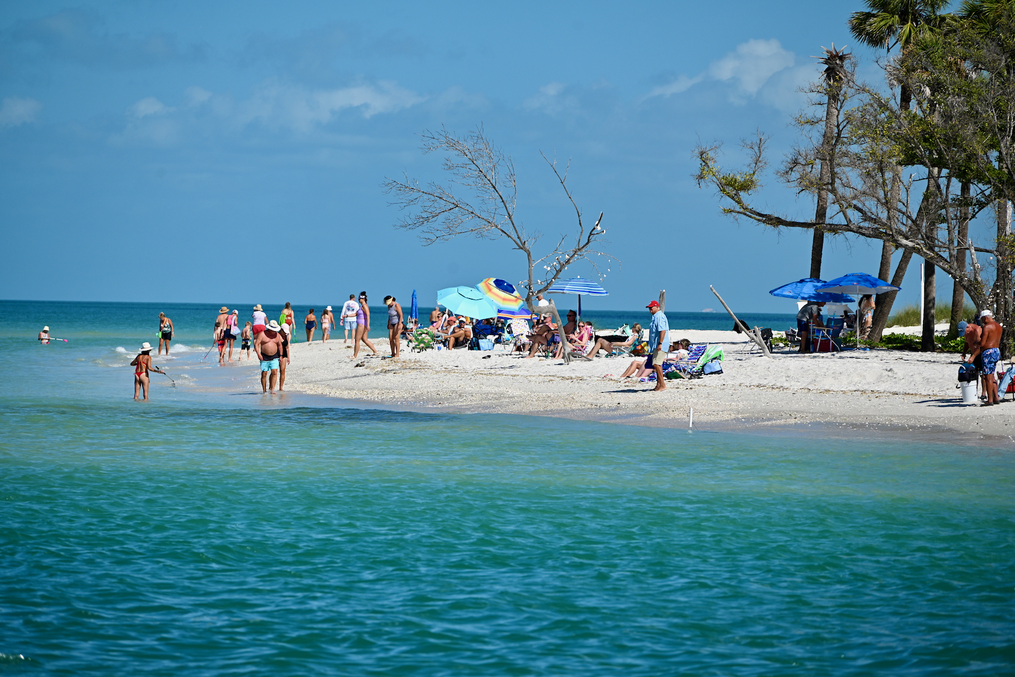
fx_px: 5639
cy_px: 338
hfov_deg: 10.3
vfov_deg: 6.9
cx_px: 508
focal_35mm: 200
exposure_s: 1/500
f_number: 6.3
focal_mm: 200
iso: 125
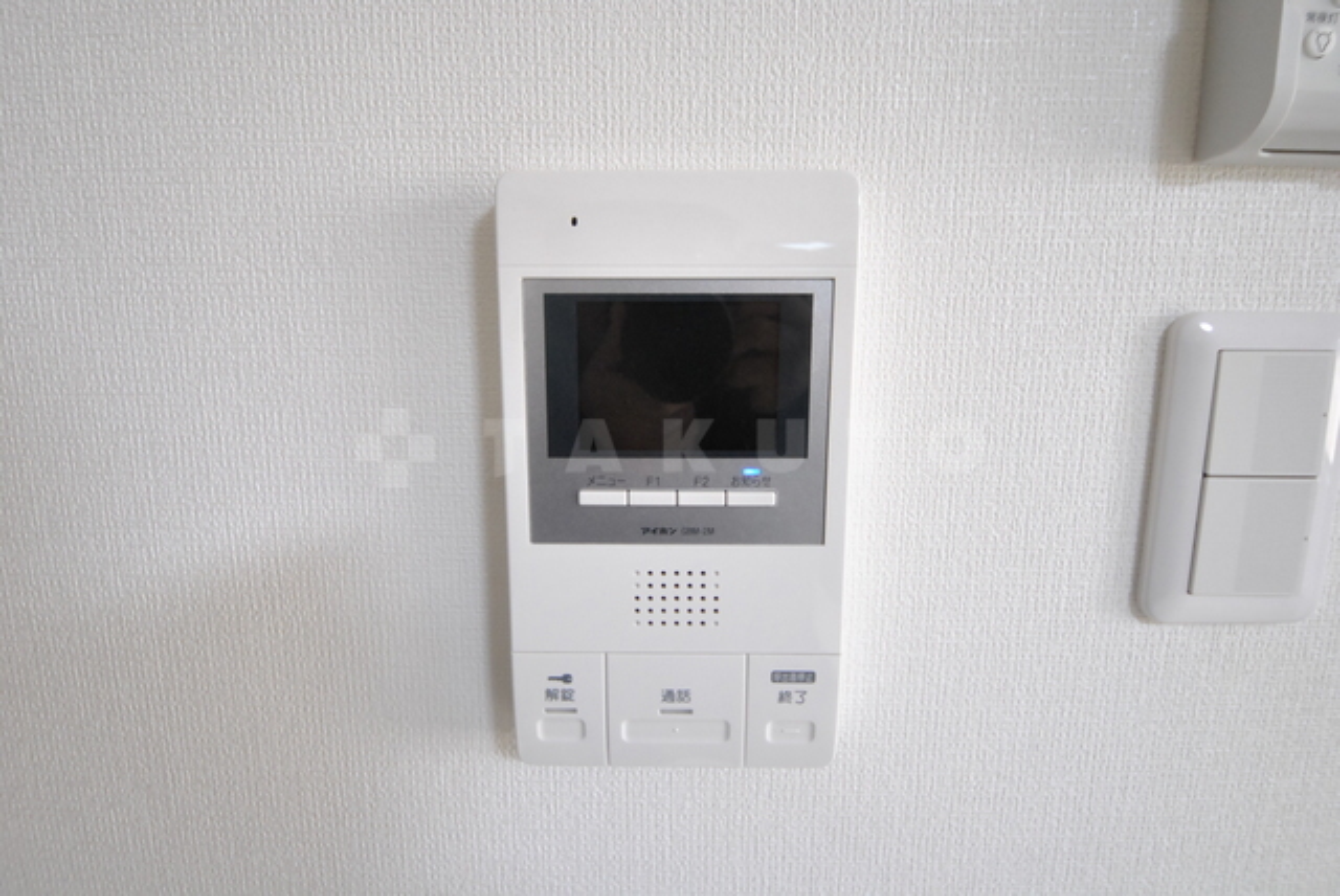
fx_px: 643
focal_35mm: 17
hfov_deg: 92.4
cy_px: 448
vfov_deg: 69.8
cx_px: 670
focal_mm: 11.5
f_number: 4.8
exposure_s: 1/40
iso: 800
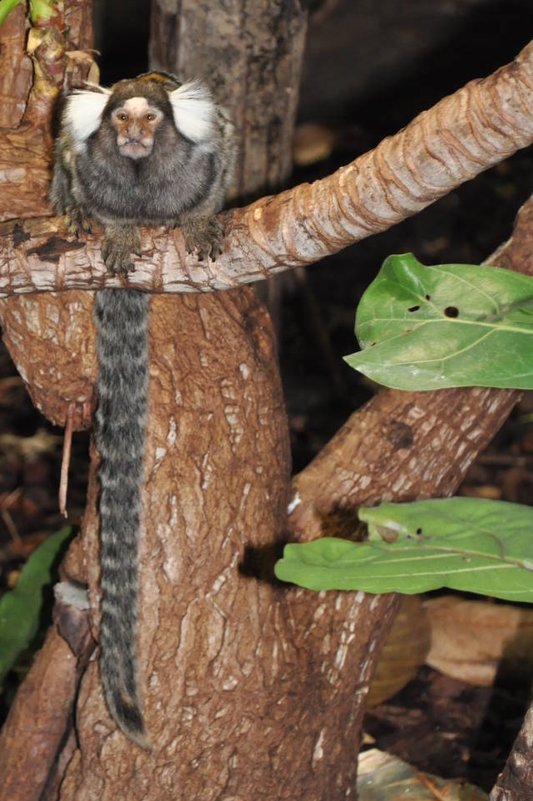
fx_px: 5094
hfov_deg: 6.0
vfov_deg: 9.0
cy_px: 400
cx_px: 130
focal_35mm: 229
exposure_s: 1/60
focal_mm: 92
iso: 800
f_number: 5.6
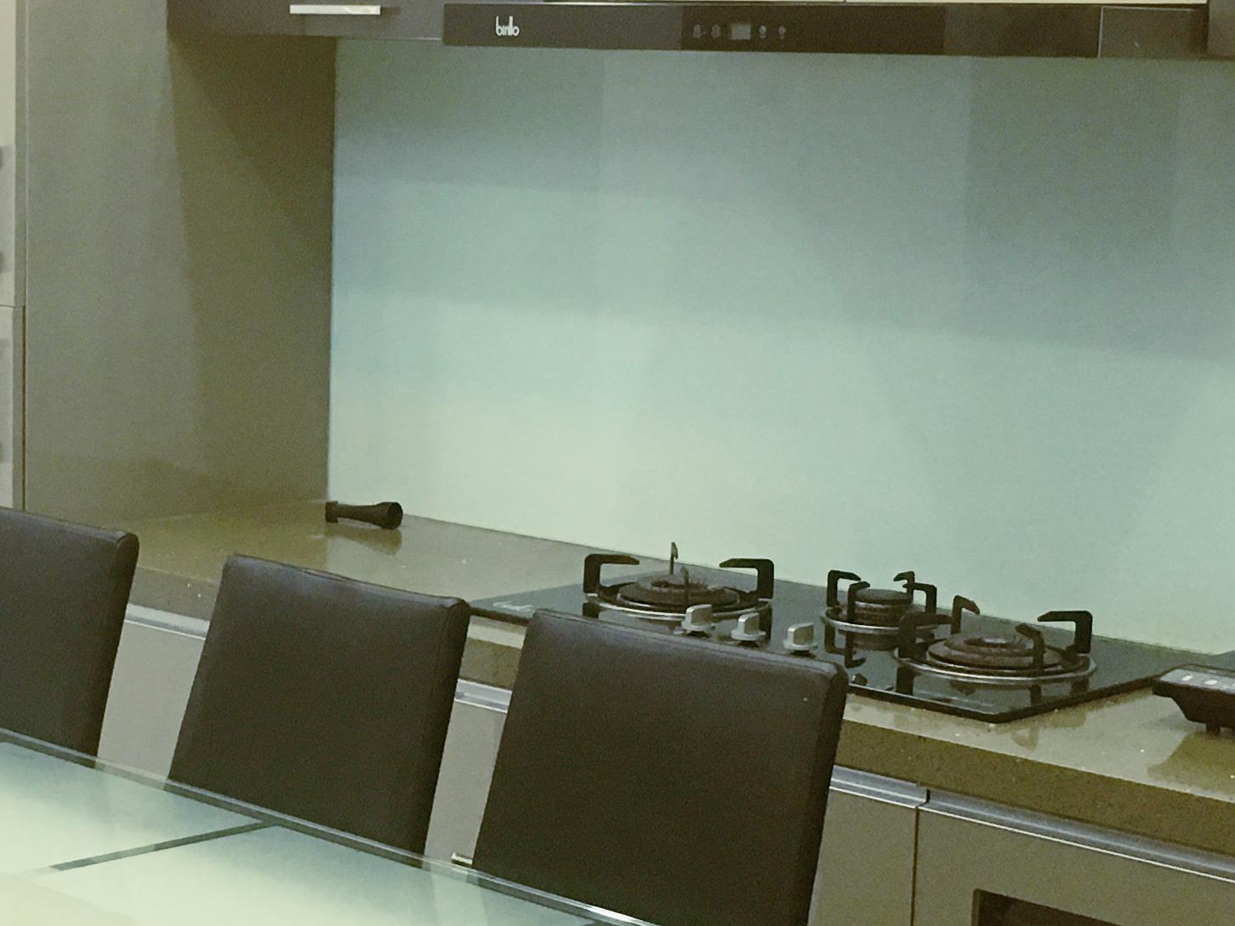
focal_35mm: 81
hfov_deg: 24.0
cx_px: 436
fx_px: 2890
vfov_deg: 18.2
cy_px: 575
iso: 125
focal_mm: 4.15
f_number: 2.2
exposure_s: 1/33
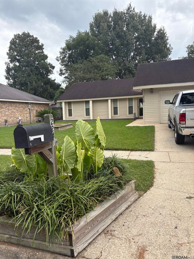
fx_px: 194
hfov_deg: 53.0
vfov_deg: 67.3
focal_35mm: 26
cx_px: 97
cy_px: 130
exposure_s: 1/1217
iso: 64
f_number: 1.6
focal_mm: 5.96
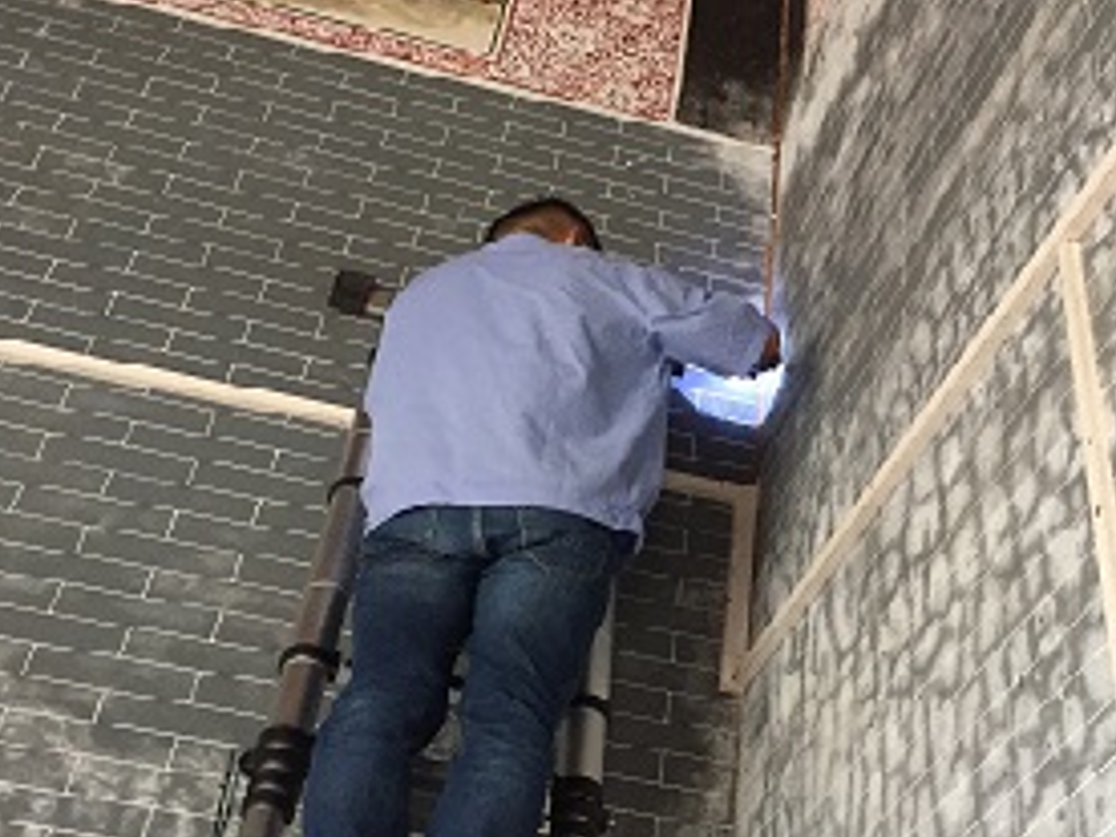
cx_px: 659
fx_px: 1290
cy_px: 495
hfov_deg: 46.6
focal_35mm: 40
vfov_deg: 35.9
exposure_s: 1/25
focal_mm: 4.15
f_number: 2.2
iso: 250
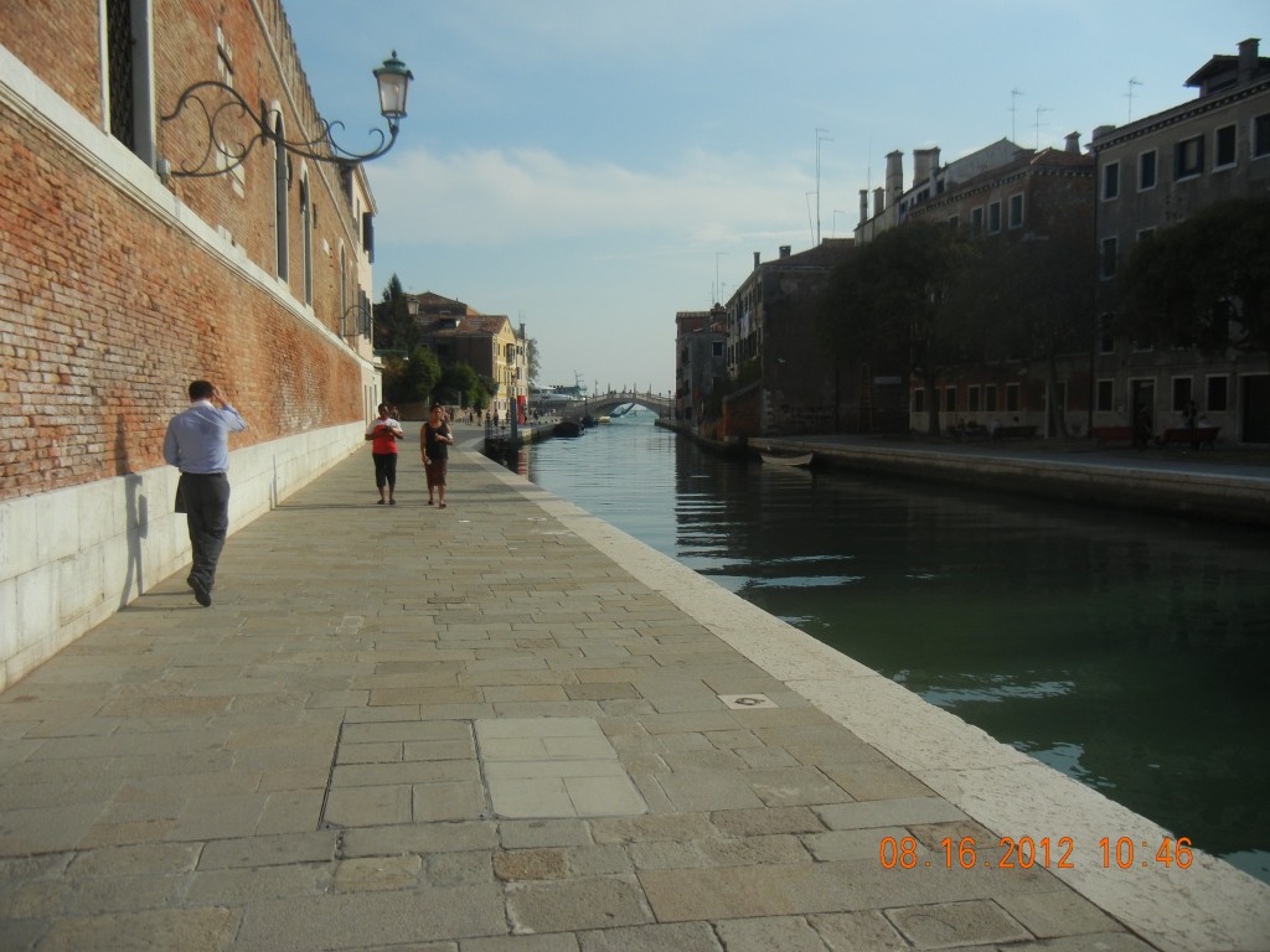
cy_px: 476
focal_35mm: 30
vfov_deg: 46.8
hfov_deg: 60.0
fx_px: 1101
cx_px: 635
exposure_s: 1/550
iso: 160
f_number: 7
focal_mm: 5.4
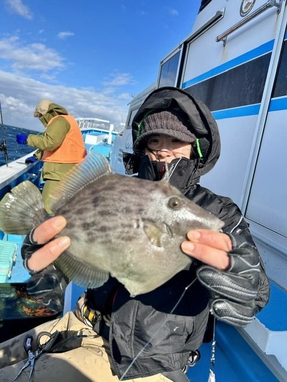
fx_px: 287
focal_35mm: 26
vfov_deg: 67.3
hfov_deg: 53.1
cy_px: 191
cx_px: 144
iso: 50
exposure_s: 1/2994
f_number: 1.5
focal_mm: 5.7
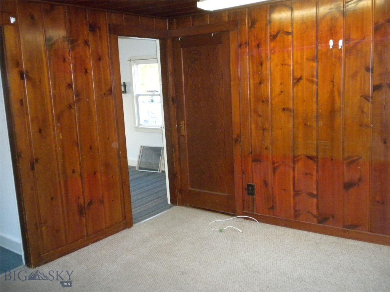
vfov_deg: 38.7
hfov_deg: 50.1
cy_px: 146
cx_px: 195
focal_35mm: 37
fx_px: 417
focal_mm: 6.6
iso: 535
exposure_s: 1/30
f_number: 3.5
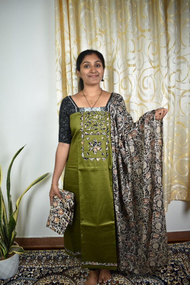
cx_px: 95
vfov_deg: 67.4
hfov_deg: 47.9
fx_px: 214
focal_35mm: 27
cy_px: 142
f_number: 3.5
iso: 200
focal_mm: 18
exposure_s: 1/60
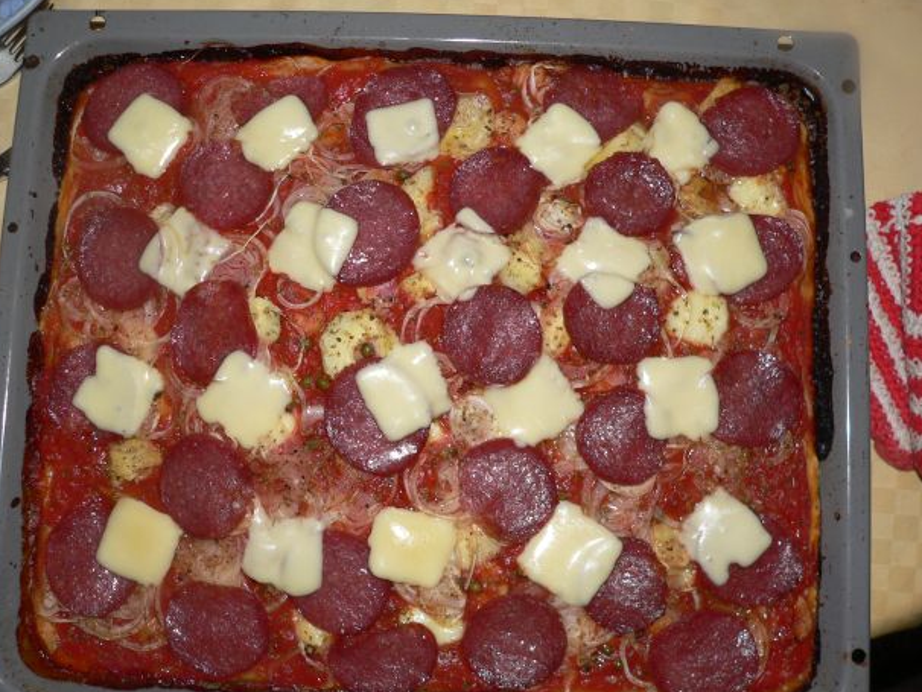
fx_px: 1013
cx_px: 438
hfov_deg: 48.9
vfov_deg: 37.7
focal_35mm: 38
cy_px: 356
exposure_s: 1/60
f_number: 2.8
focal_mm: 6
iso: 100
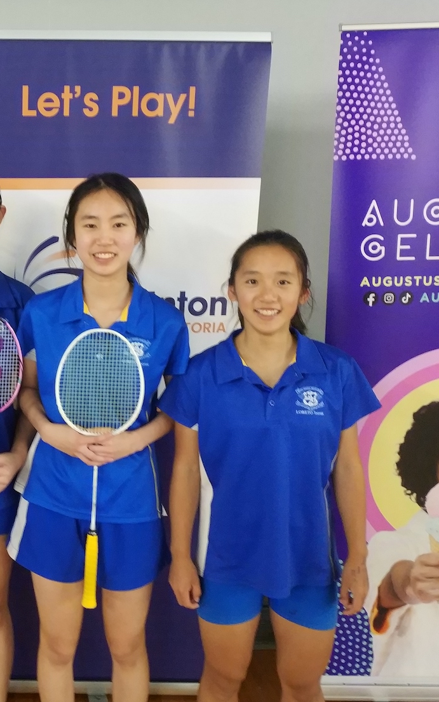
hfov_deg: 26.6
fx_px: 881
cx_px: 6
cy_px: 349
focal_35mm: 46
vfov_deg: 43.5
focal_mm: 4.5
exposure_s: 1/17
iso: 676
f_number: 2
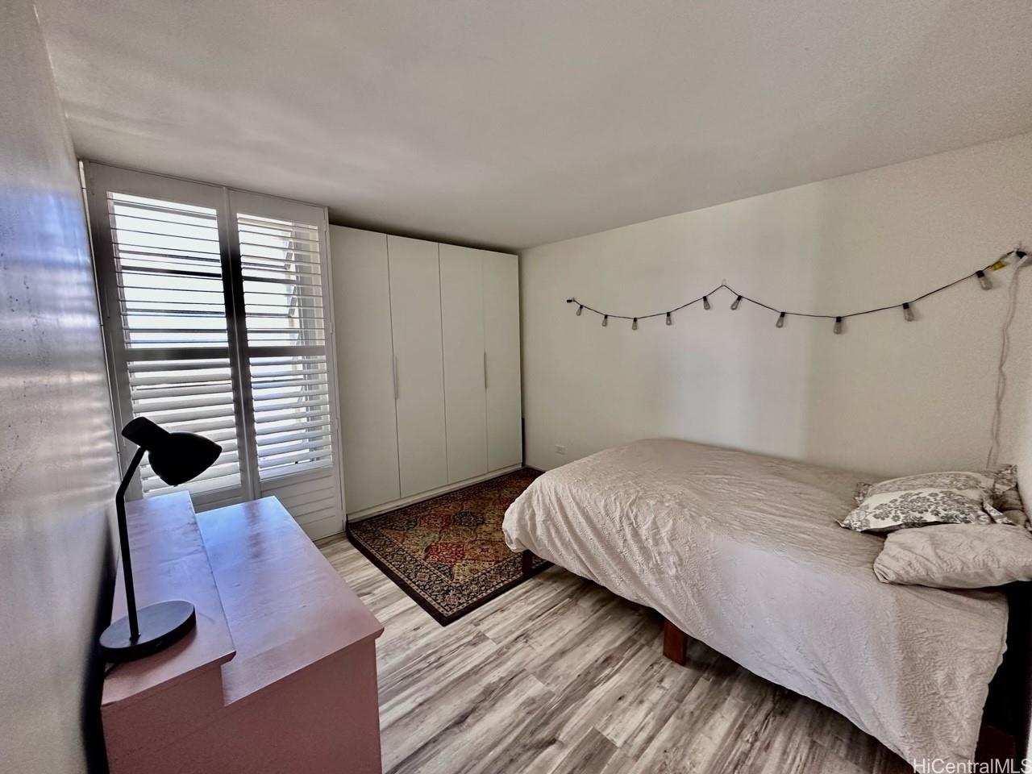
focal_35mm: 14
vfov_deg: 85.7
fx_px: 417
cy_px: 387
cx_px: 516
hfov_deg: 102.1
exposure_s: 1/99
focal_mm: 2.22
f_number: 2.2
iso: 320
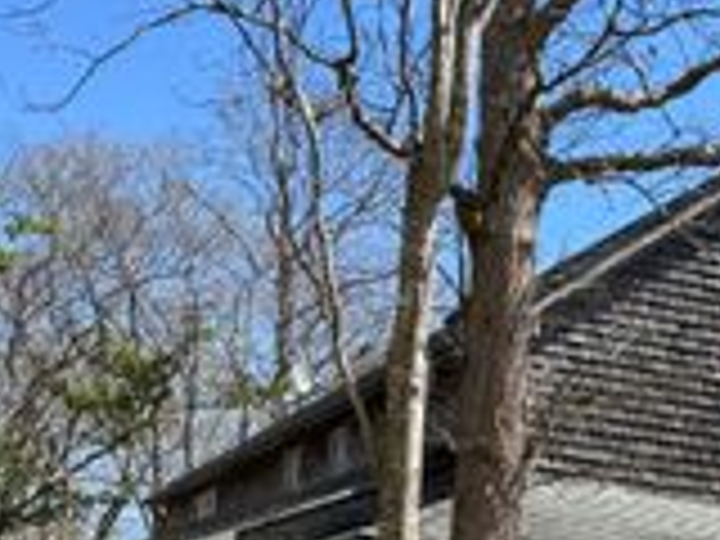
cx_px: 468
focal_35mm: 75
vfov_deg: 19.4
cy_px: 448
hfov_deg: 25.9
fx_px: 1560
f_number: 1.78
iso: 80
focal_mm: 6.76
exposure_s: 1/2415
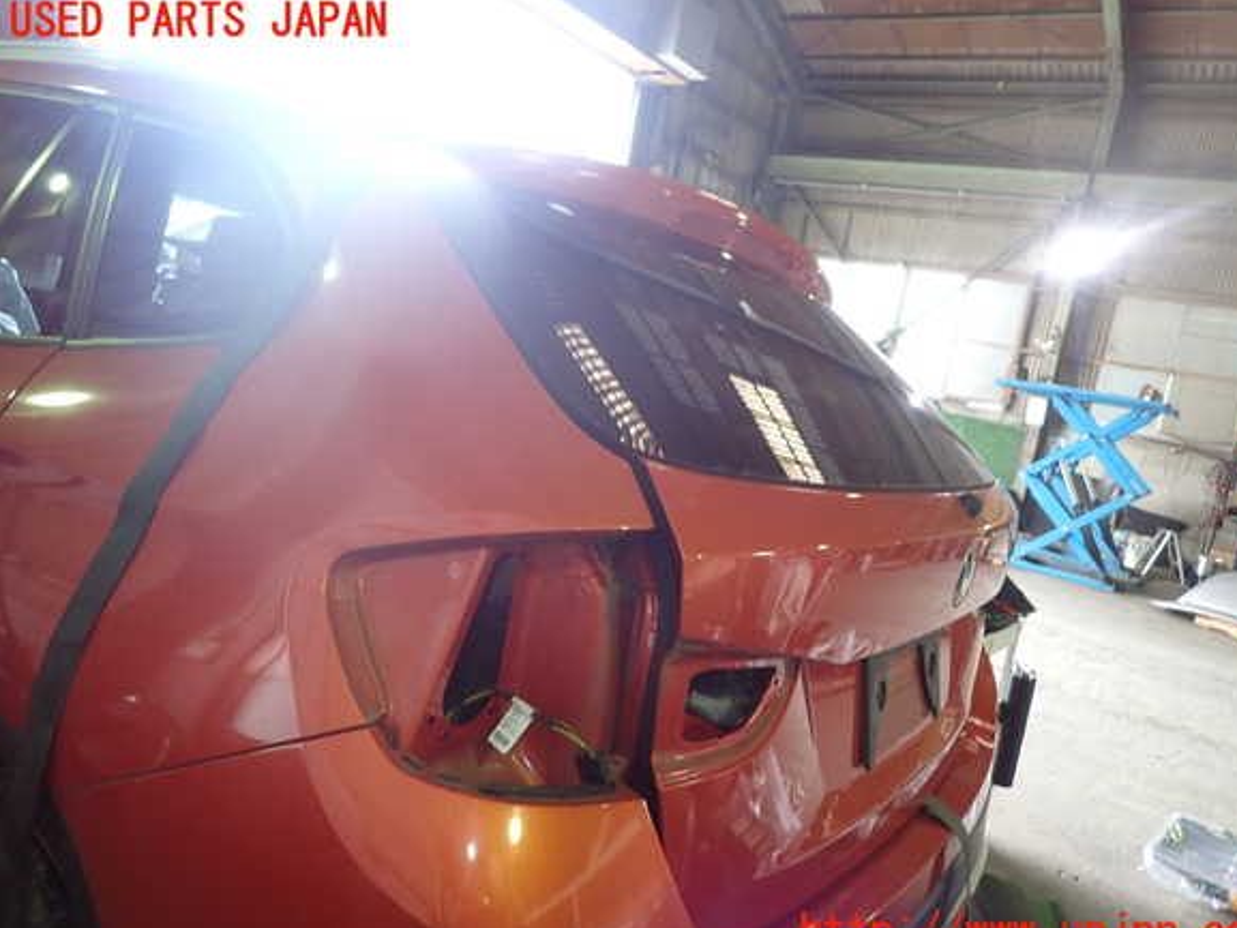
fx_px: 929
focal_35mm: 26
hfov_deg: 67.3
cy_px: 478
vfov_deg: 53.1
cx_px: 641
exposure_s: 1/30
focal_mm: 4.5
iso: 200
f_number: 2
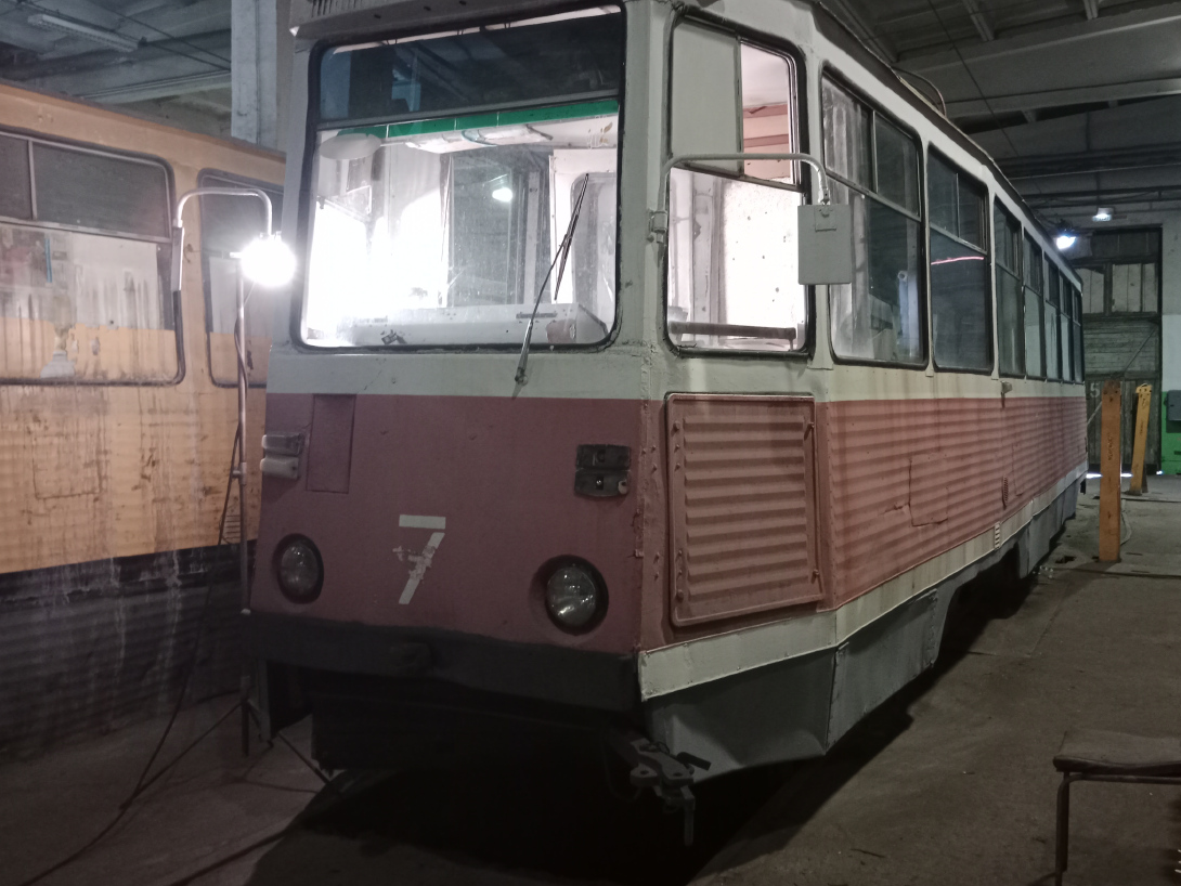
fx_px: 1058
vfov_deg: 45.4
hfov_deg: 58.2
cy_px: 423
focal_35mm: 31
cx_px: 661
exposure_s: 1/16.7
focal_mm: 3.96
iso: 2285
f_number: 1.8
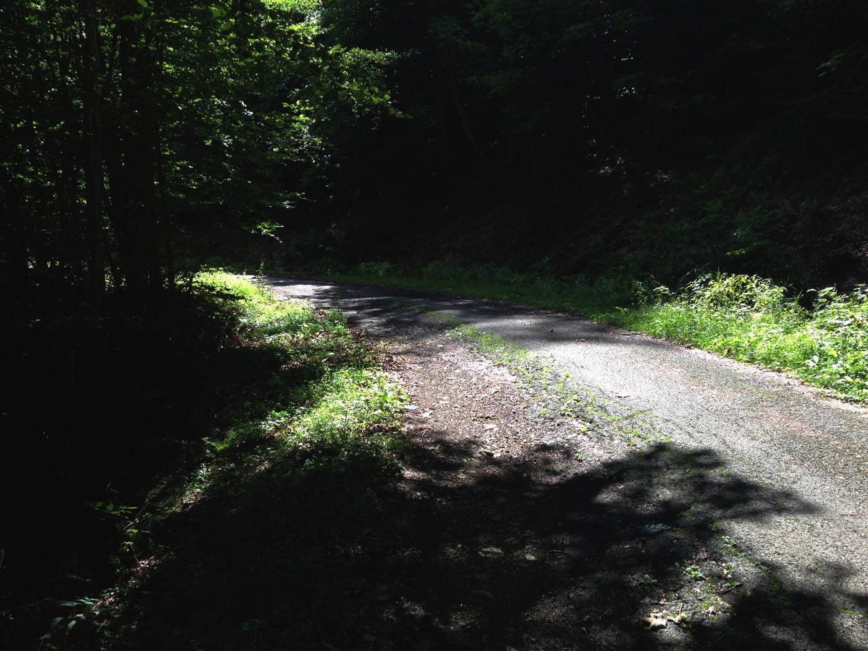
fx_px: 827
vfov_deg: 42.9
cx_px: 434
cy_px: 326
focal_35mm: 33
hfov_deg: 55.4
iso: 50
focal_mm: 4.12
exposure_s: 1/319
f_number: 2.4
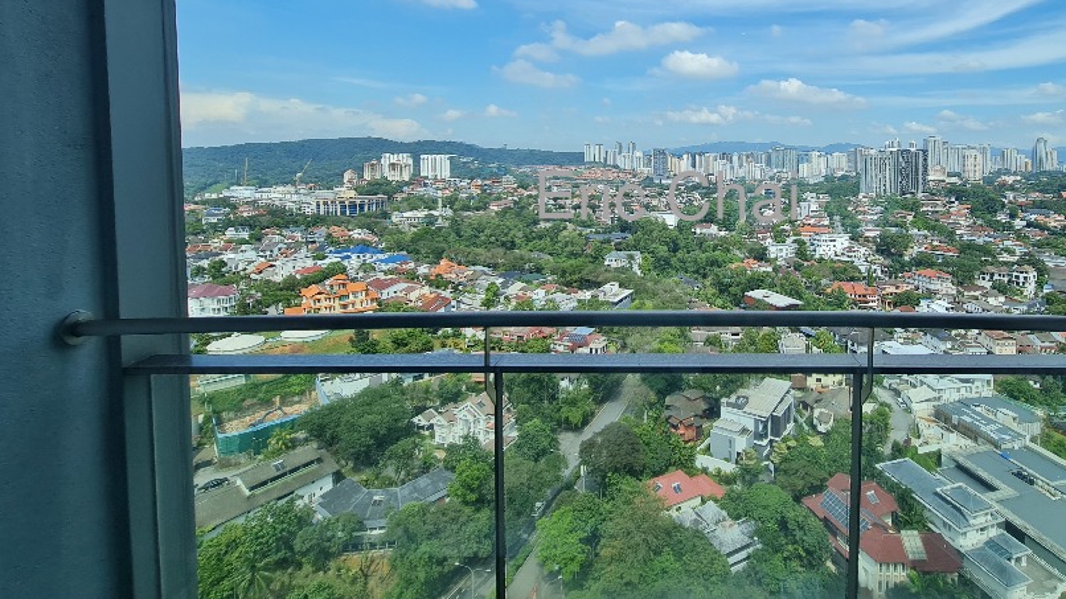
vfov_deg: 59.6
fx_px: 509
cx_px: 667
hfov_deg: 90.8
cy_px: 202
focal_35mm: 18
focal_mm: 2.2
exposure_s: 1/930
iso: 64
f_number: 2.2
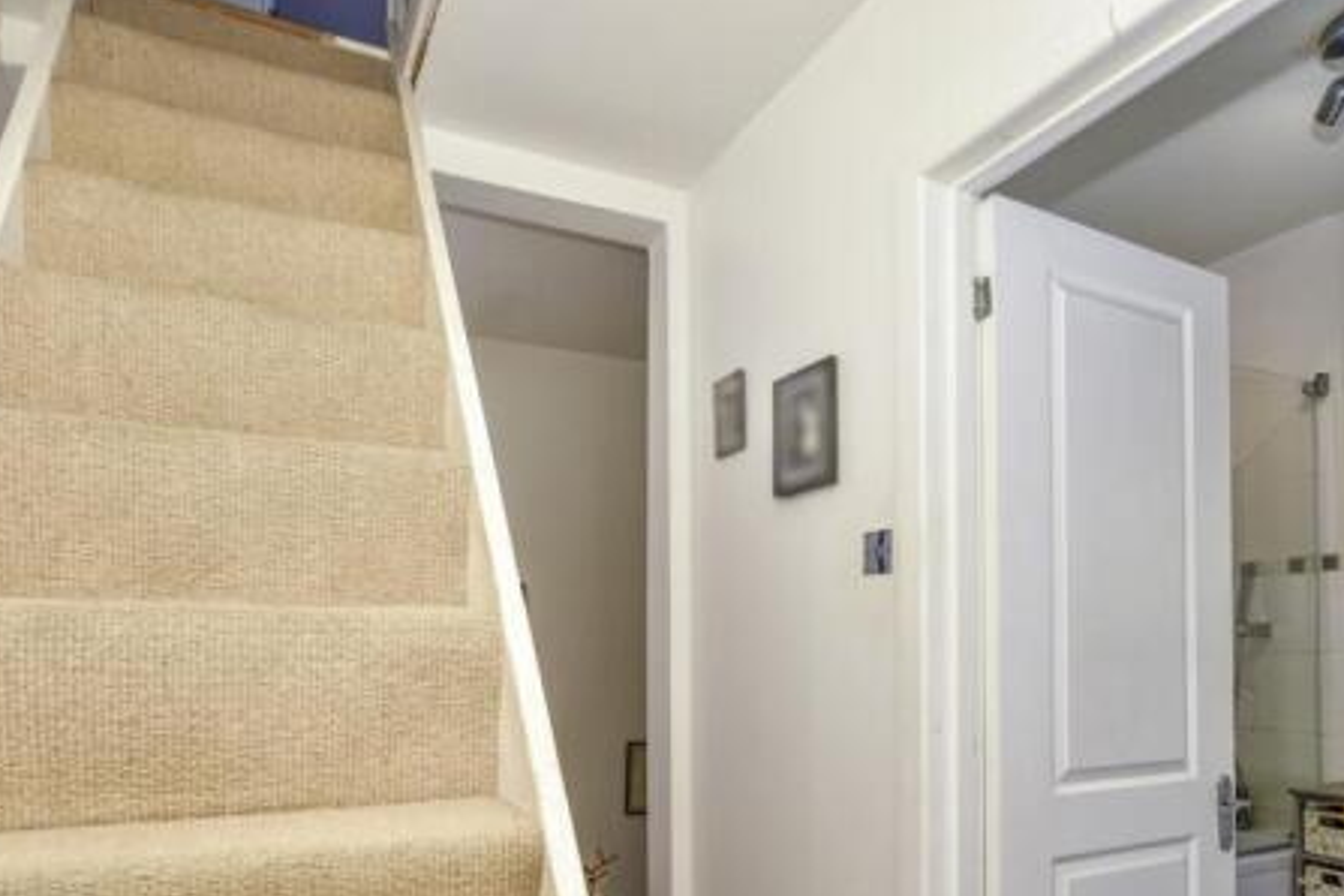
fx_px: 821
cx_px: 699
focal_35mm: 22
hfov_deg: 78.5
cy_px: 645
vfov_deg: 55.1
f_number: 8
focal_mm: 10
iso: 640
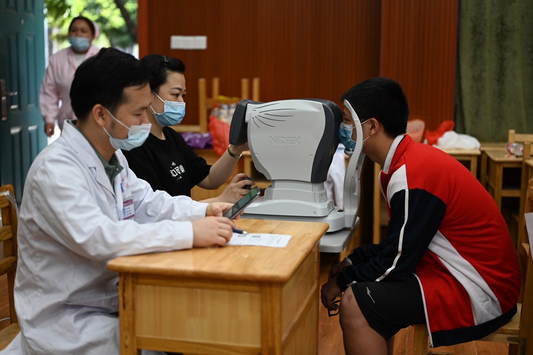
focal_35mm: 50
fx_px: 740
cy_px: 178
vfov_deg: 27.0
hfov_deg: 39.6
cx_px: 266
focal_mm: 50
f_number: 2
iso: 1000
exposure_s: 1/1600
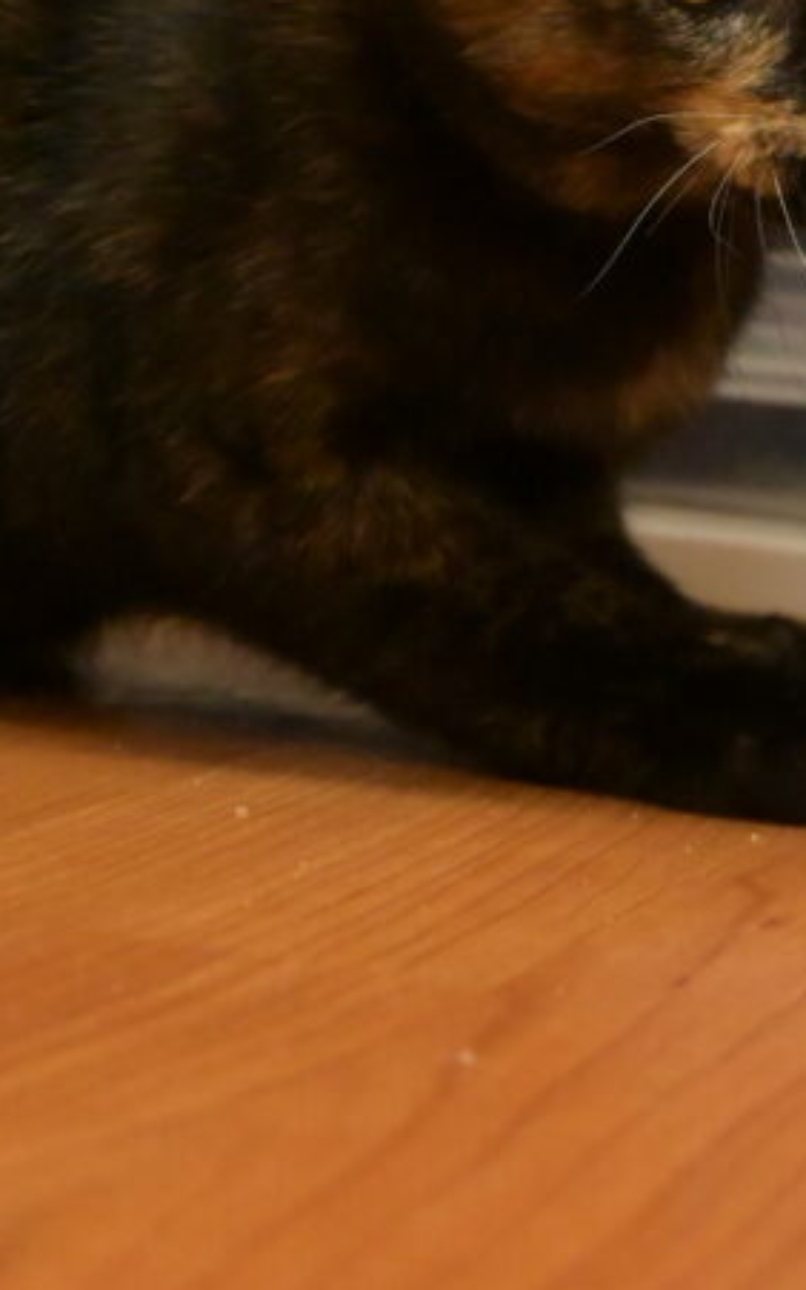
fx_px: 4392
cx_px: 584
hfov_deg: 10.5
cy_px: 292
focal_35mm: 125
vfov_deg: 16.6
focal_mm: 36
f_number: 5.3
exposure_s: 1/250
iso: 8000
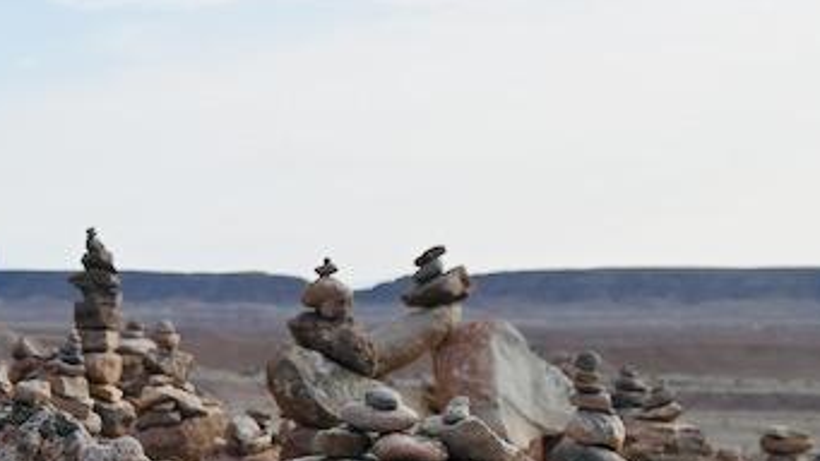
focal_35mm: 135
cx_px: -209
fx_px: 2926
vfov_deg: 9.0
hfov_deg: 15.3
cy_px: 473
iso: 100
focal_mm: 26.5
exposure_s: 1/250
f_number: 6.3
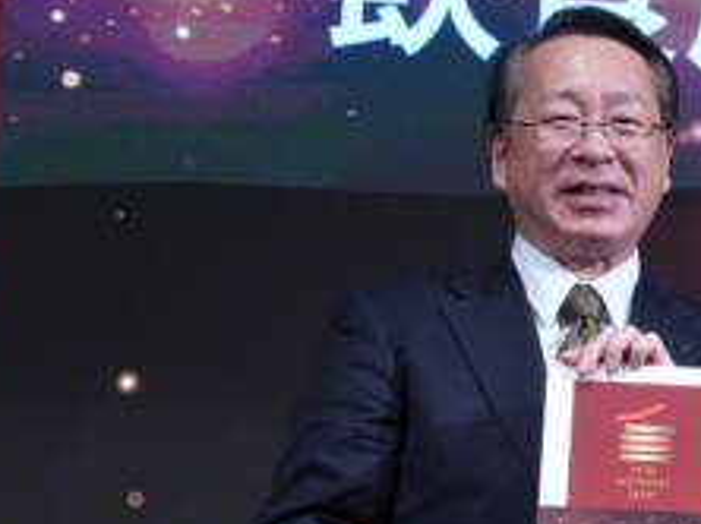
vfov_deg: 9.5
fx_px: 3156
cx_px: 928
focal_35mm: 156
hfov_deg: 12.3
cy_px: 349
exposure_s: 1/500
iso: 5000
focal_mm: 45
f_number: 4.5
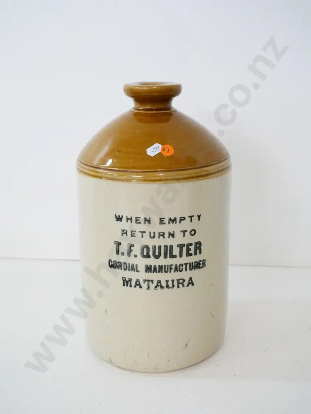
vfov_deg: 42.9
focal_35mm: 44
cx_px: 156
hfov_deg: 32.9
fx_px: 527
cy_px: 207
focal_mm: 22
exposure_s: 1/100
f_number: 5.6
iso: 3200
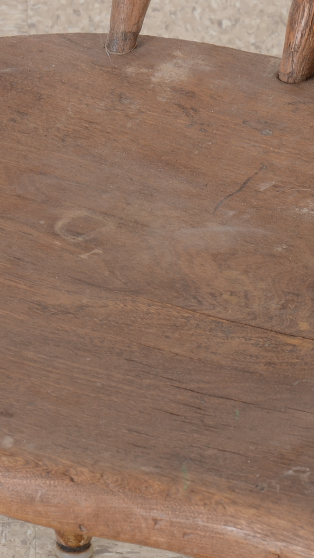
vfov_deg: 7.4
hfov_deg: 4.2
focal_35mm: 290
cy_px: 287
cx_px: 71
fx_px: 4290
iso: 125
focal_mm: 90
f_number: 14
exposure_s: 1/125
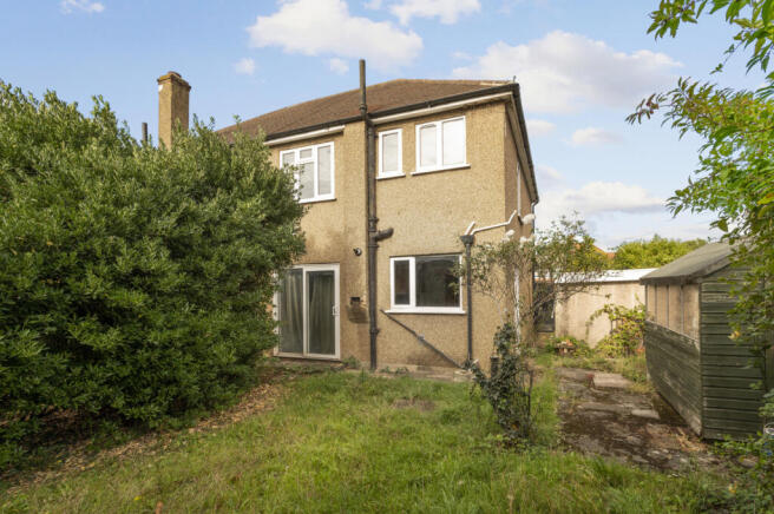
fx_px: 301
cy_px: 257
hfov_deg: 104.3
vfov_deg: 81.1
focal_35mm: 14
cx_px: 387
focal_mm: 14
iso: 200
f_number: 8
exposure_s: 1/200
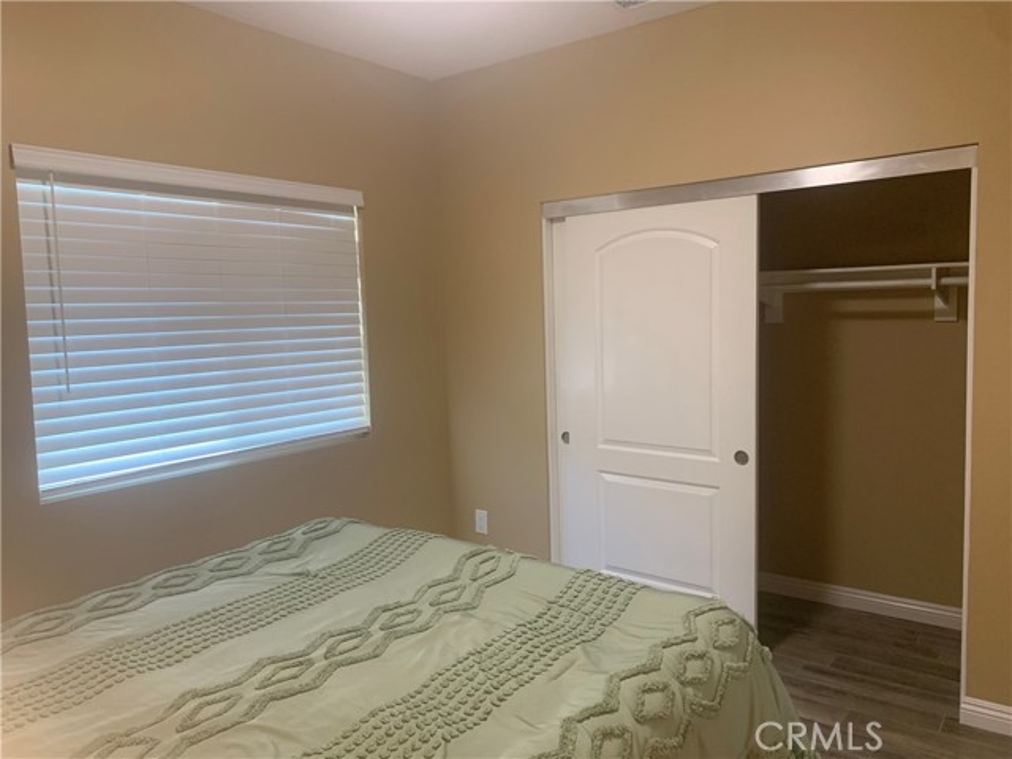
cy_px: 380
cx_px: 506
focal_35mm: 26
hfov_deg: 67.3
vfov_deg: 53.1
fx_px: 760
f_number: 1.8
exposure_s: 1/60
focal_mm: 4.25
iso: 125
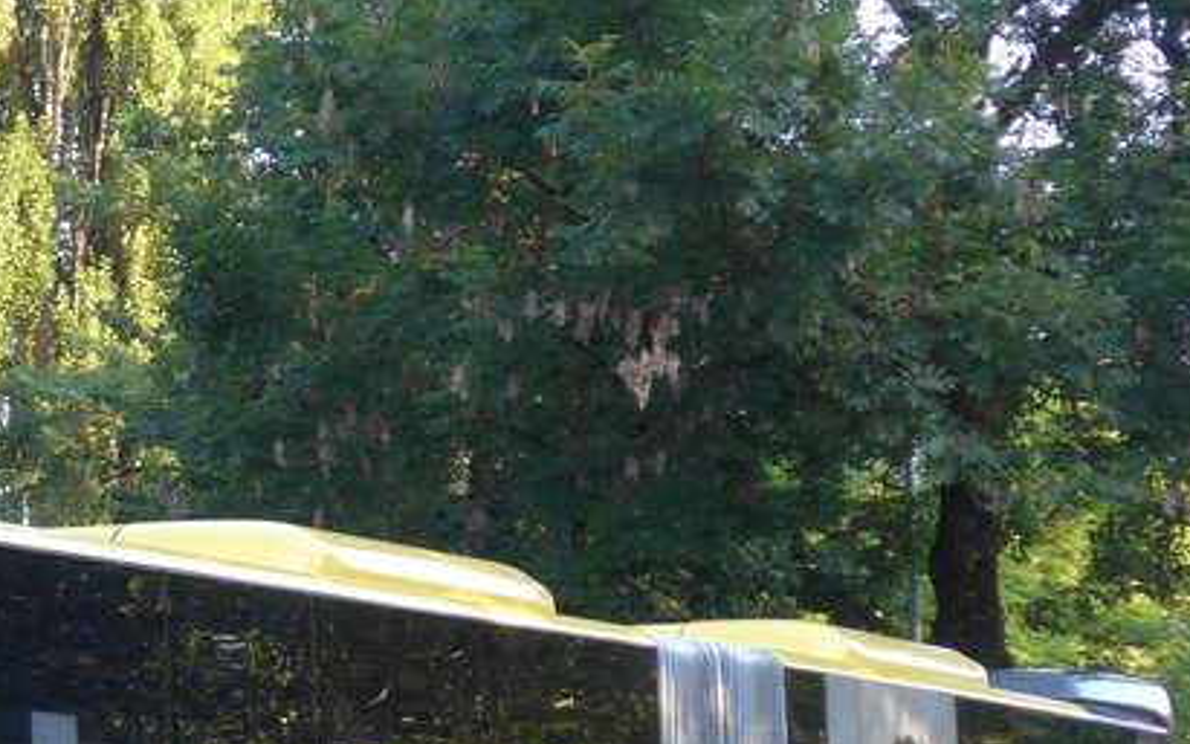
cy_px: 602
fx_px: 5222
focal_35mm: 161
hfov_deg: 12.7
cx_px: -223
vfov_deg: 8.1
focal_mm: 10.7
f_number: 3.3
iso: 100
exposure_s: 1/60
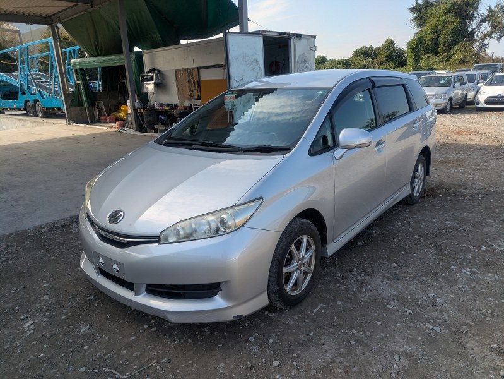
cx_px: 252
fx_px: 364
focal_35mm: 25
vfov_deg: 54.9
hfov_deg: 69.4
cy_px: 190
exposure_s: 1/1292
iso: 49
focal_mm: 5.43
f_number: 1.89
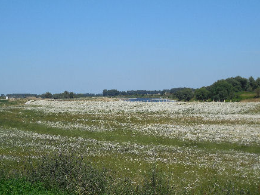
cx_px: 128
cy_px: 106
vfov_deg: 21.0
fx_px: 526
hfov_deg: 27.8
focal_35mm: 70
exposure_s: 1/1000
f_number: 4.3
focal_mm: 11
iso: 125
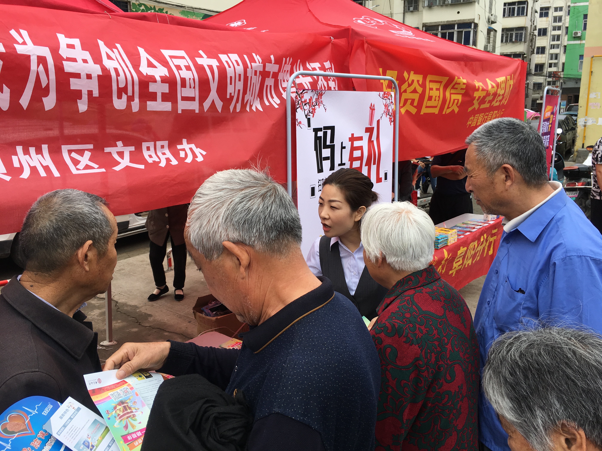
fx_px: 504
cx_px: 301
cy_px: 226
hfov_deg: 61.7
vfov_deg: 48.2
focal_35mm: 29
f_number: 2.2
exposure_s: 1/827
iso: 25
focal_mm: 4.15
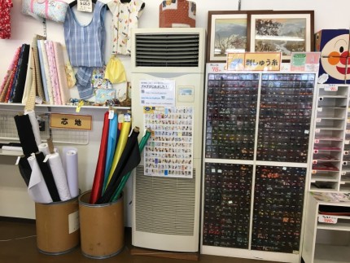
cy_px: 132
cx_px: 175
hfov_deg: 61.6
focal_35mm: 29
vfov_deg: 48.3
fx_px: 293
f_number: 2.2
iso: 32
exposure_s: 1/30
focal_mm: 4.15
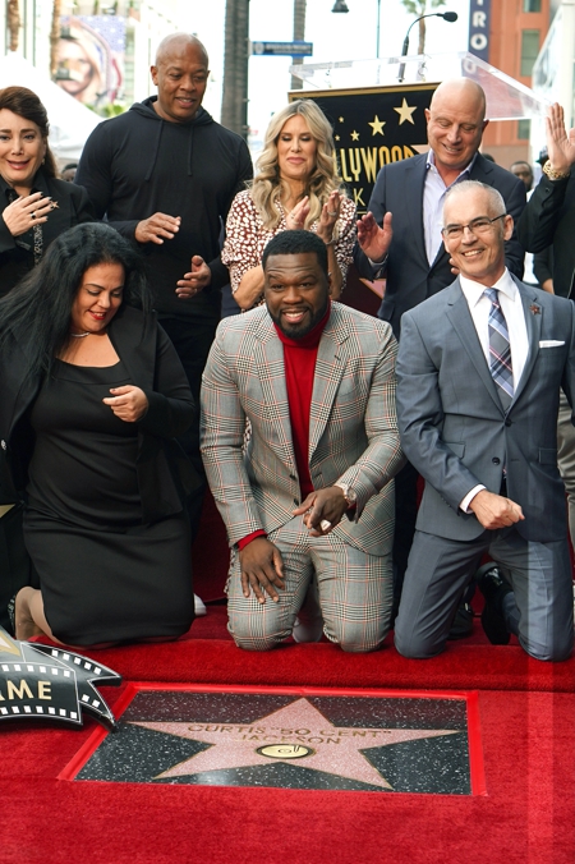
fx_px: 1799
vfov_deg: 27.0
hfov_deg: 18.2
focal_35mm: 75
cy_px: 432
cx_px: 288
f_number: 3.5
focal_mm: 50
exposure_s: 1/800
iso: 320
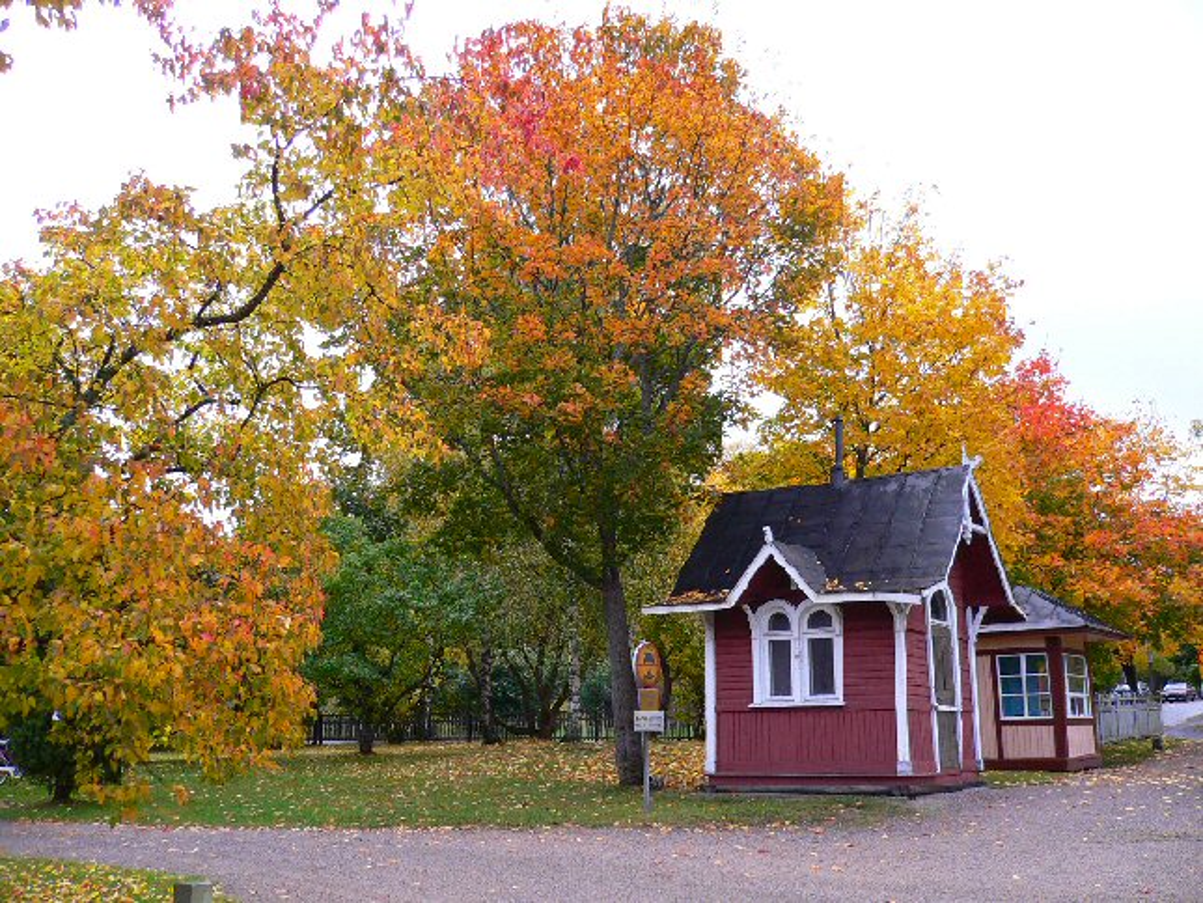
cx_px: 602
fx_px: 1217
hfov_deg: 52.6
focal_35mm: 35
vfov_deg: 40.7
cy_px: 452
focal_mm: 5.8
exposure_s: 1/100
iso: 100
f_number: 2.8
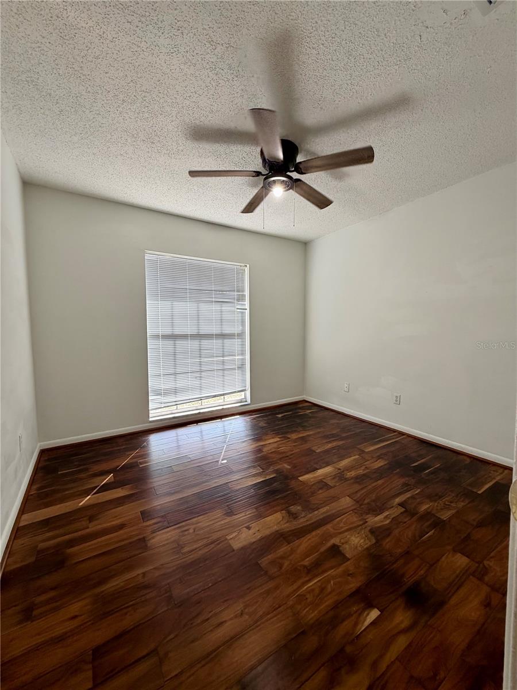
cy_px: 345
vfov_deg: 102.1
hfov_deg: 85.7
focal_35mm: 14
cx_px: 258
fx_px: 279
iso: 100
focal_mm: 2.22
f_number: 2.2
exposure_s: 1/121
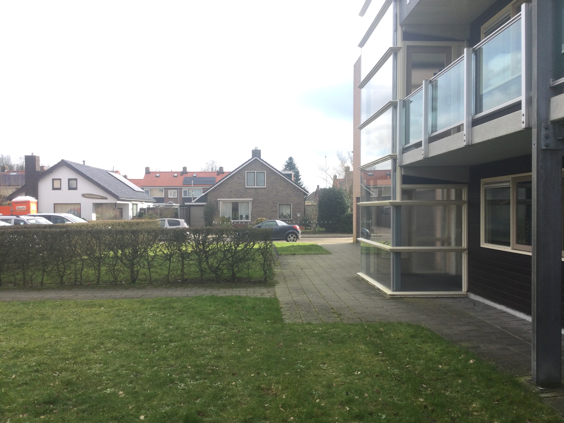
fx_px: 505
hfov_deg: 58.4
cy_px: 212
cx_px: 282
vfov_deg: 45.4
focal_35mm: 31
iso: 25
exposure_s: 1/243
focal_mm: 3.3
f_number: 2.4
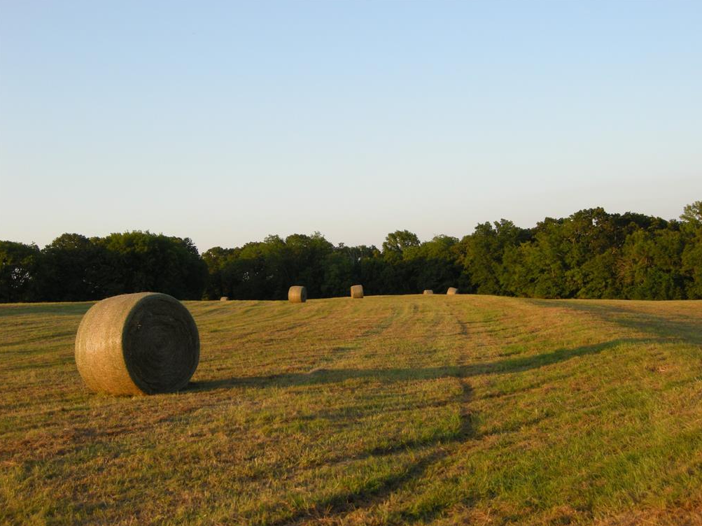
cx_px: 355
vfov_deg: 30.3
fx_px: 973
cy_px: 265
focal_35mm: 48
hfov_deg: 39.7
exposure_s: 1/154
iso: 64
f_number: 4.3
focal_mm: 10.1
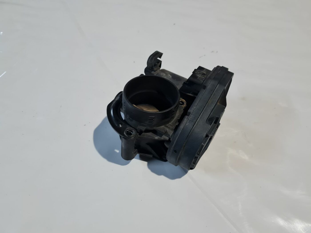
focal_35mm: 26
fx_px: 234
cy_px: 116
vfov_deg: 53.1
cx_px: 156
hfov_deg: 67.3
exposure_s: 1/50
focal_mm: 5.4
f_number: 1.8
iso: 320
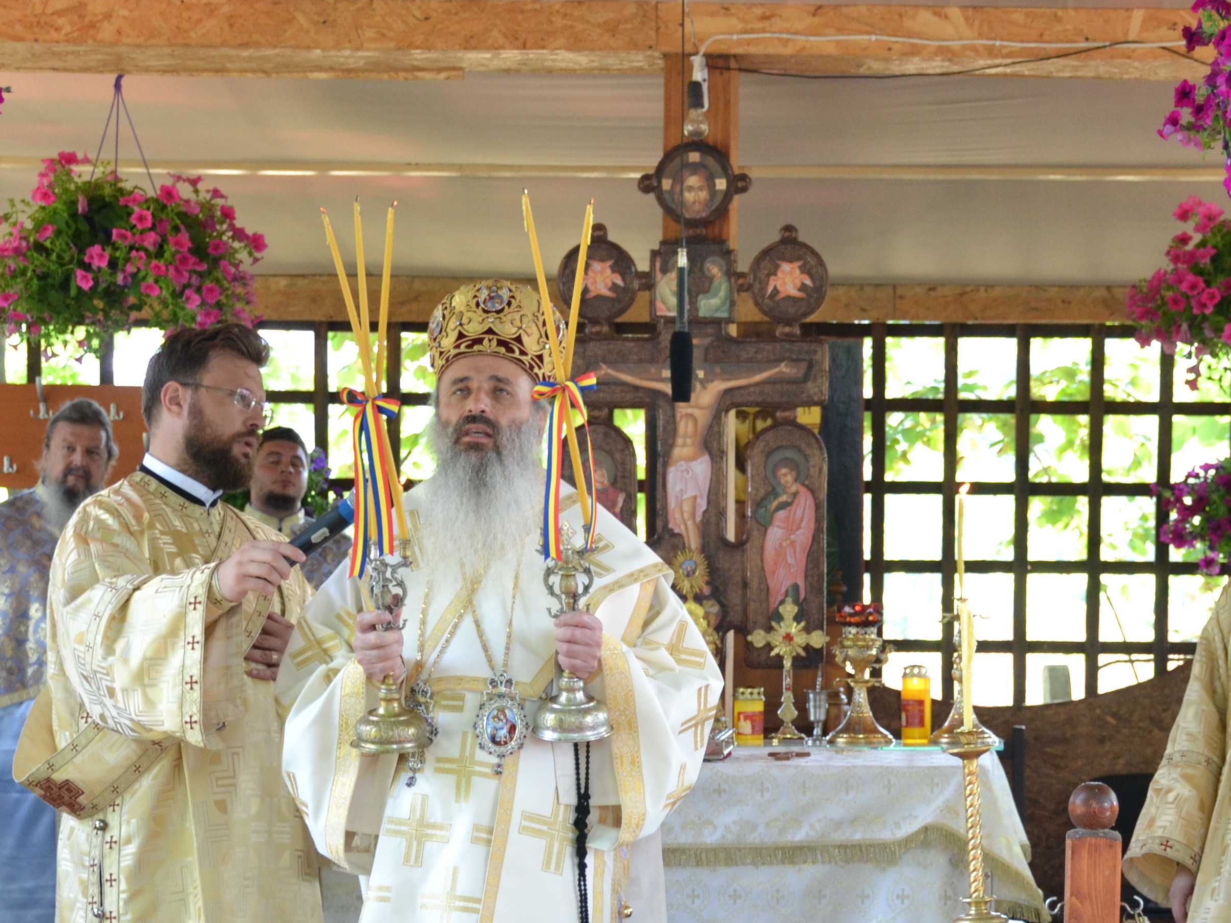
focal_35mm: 105
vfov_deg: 14.0
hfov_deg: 18.7
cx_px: 736
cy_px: 702
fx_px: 3734
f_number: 4.2
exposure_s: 1/80
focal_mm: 38
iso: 800
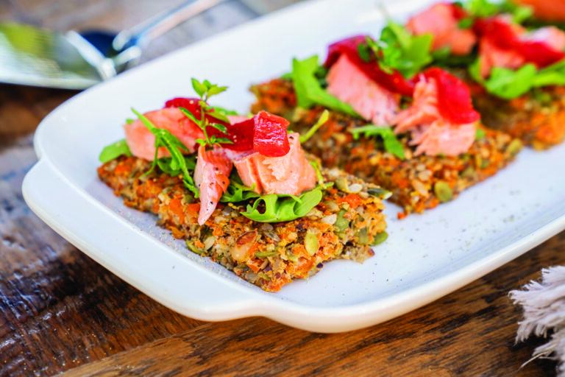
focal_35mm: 70
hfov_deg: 28.8
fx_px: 1099
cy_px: 188
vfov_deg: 19.5
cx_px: 282
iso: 100
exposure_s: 1/20
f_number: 5.6
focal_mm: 70
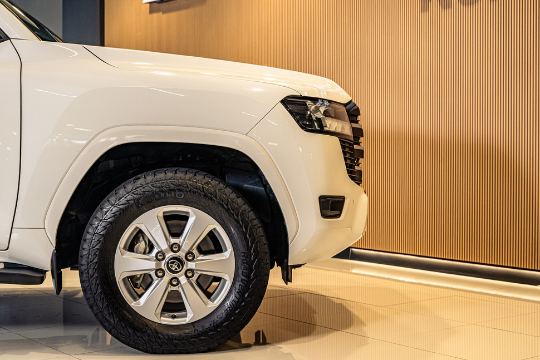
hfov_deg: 34.5
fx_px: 870
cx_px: 262
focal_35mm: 58
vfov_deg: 23.4
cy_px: 171
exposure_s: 1/200
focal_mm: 55
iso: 500
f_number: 5
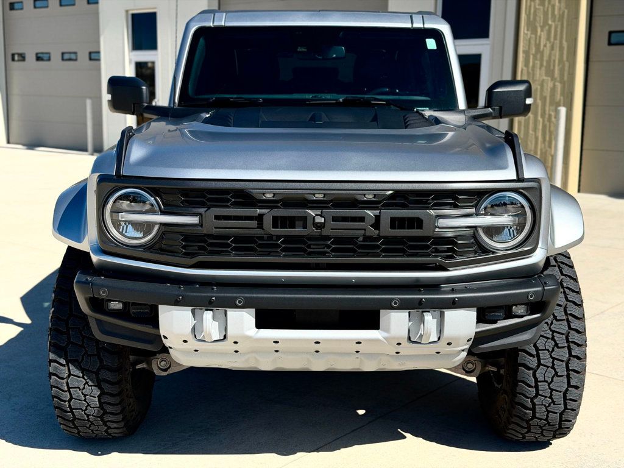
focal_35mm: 48
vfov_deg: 30.3
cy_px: 234
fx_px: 865
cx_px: 312
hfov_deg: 39.7
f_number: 1.78
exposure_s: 1/4098
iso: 80
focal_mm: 6.76
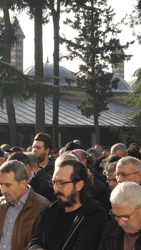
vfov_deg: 23.4
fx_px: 605
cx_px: -11
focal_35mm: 91
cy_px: 148
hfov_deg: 13.1
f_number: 7.1
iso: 200
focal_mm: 18
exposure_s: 1/250
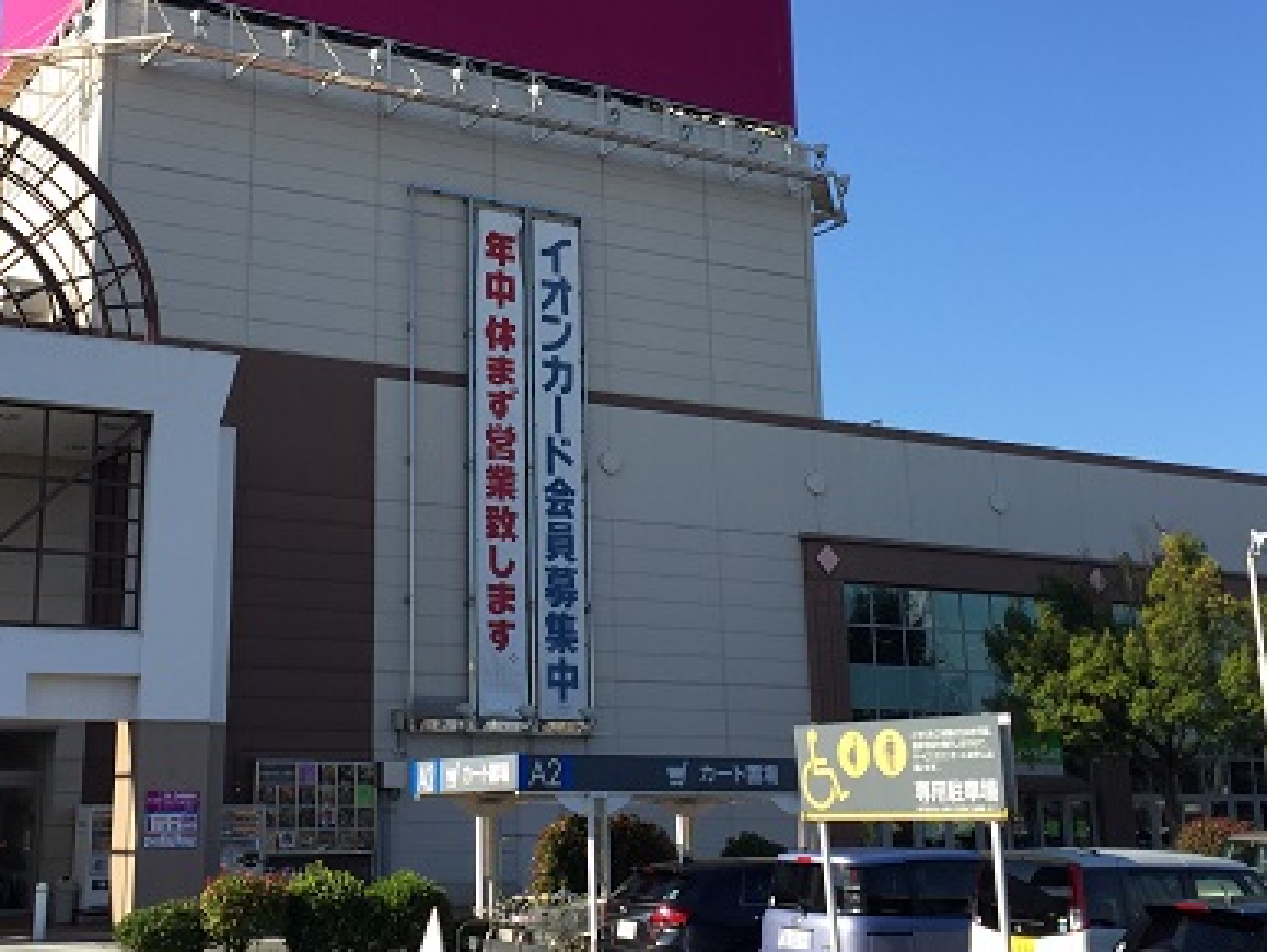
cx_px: 510
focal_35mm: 49
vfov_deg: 29.6
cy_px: 348
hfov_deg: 38.7
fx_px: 1795
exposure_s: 1/1130
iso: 32
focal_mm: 4.15
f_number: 2.2
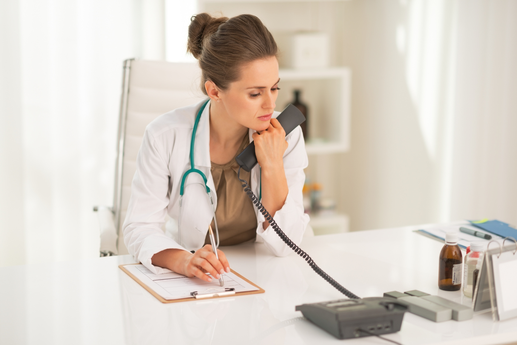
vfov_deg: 16.1
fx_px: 1221
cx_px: 258
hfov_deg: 23.9
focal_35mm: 85
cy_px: 172
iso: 100
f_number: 2
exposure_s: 1/125
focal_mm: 85
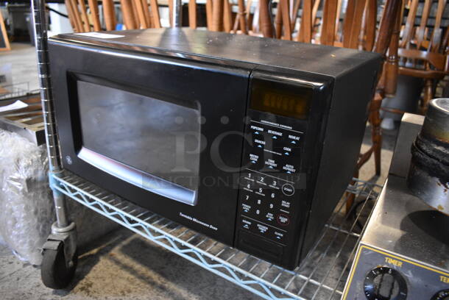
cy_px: 150
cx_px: 224
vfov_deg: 48.0
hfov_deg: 67.3
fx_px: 337
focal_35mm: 27
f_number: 3.5
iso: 2200
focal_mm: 18
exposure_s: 1/125
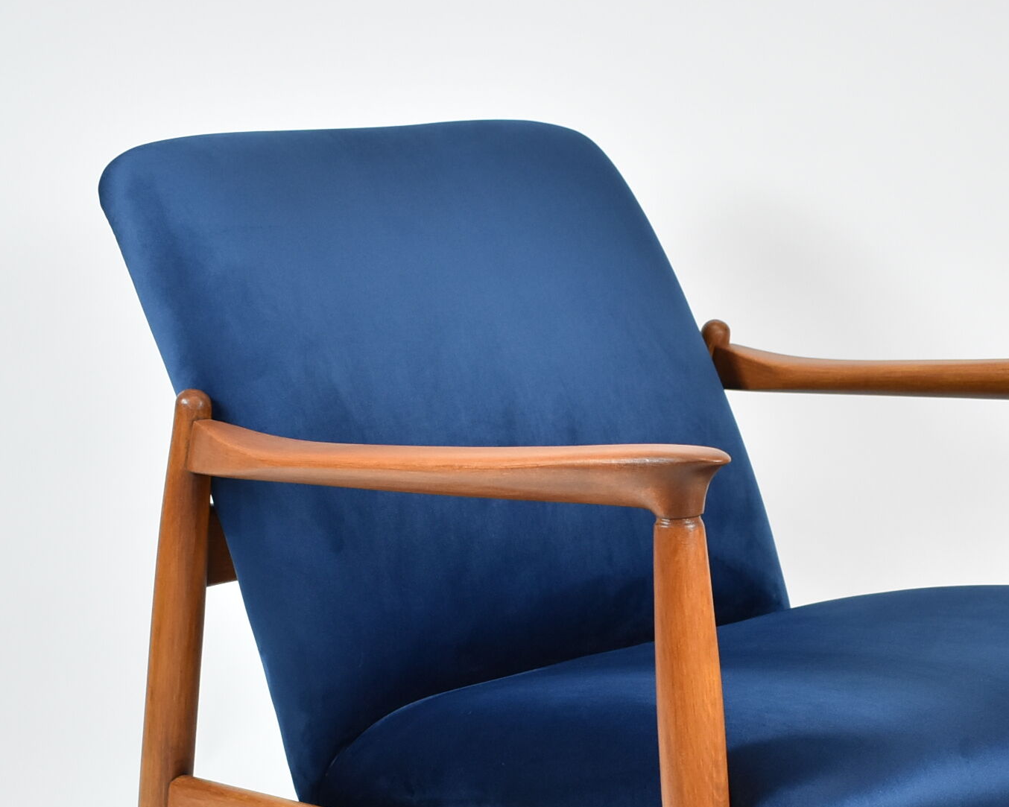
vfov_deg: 18.0
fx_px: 2509
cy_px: 693
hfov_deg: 22.6
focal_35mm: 84
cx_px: 680
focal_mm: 27
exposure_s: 1/125
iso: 800
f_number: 4
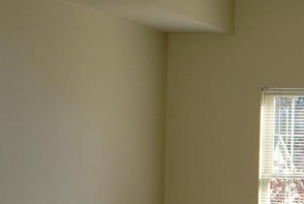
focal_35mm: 117
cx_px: 365
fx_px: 989
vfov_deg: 11.6
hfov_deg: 16.7
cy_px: 234
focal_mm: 20
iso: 100
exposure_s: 1/125
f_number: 8
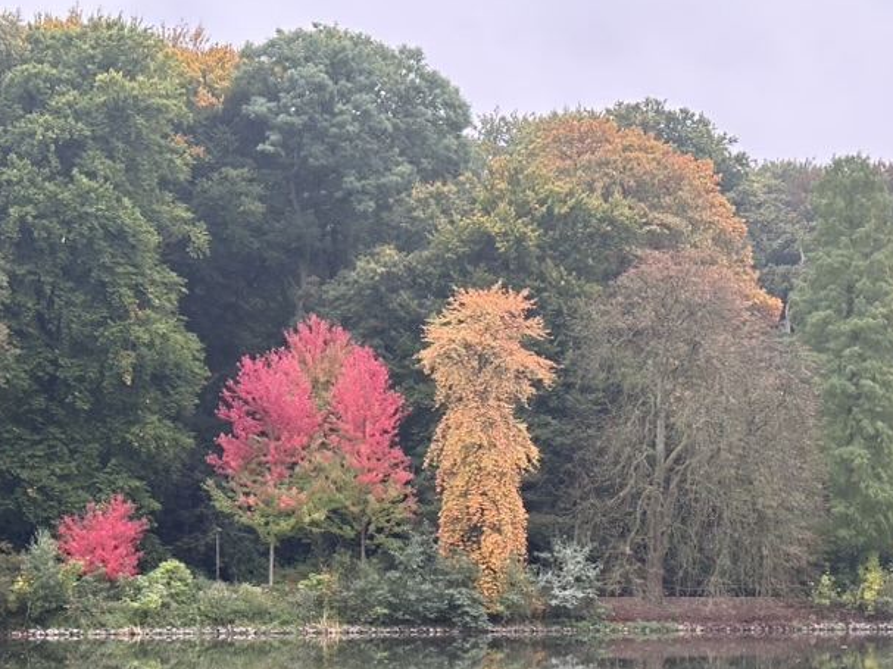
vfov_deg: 18.1
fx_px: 2089
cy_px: 510
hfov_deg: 24.1
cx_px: 412
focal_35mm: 81
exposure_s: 1/60
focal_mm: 6.86
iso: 200
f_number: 1.78
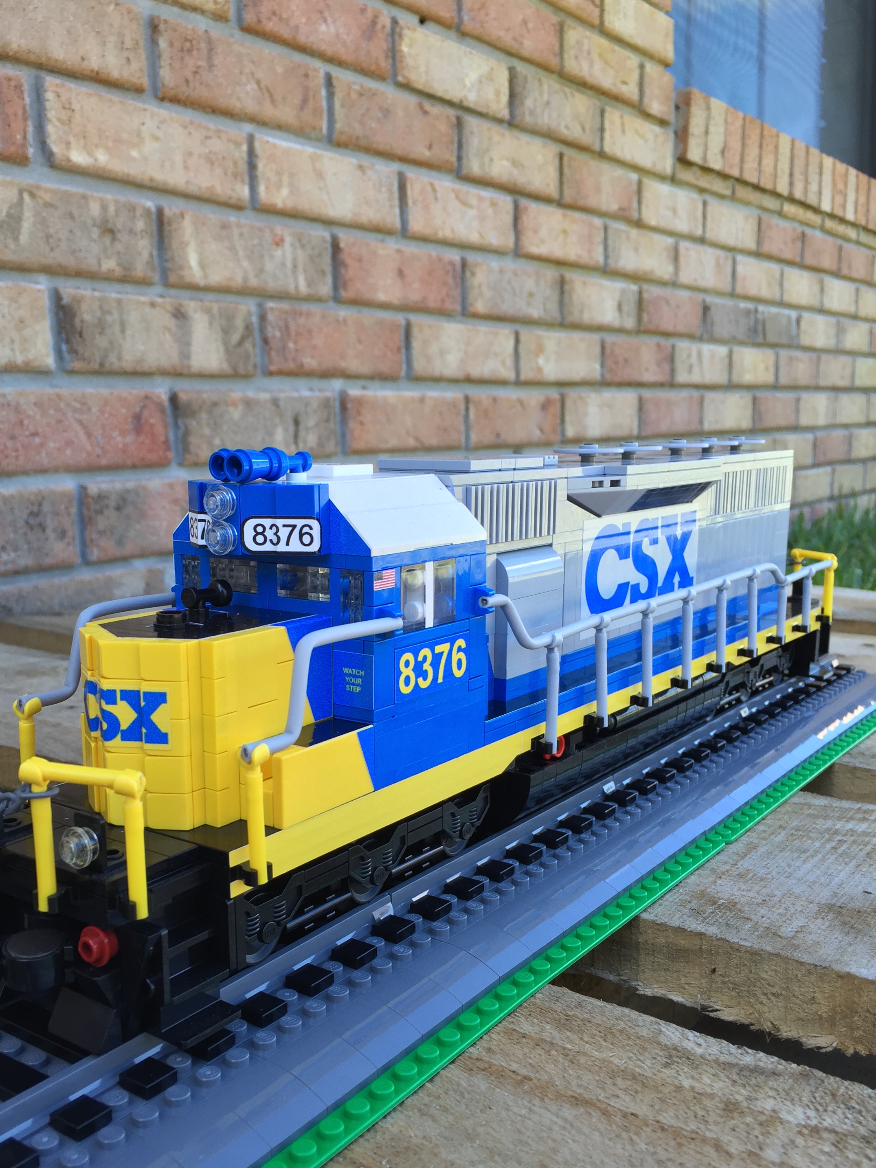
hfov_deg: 42.9
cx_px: 380
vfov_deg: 55.2
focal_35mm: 33
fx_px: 1113
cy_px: 656
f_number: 2.2
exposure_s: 1/145
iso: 32
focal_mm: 4.15
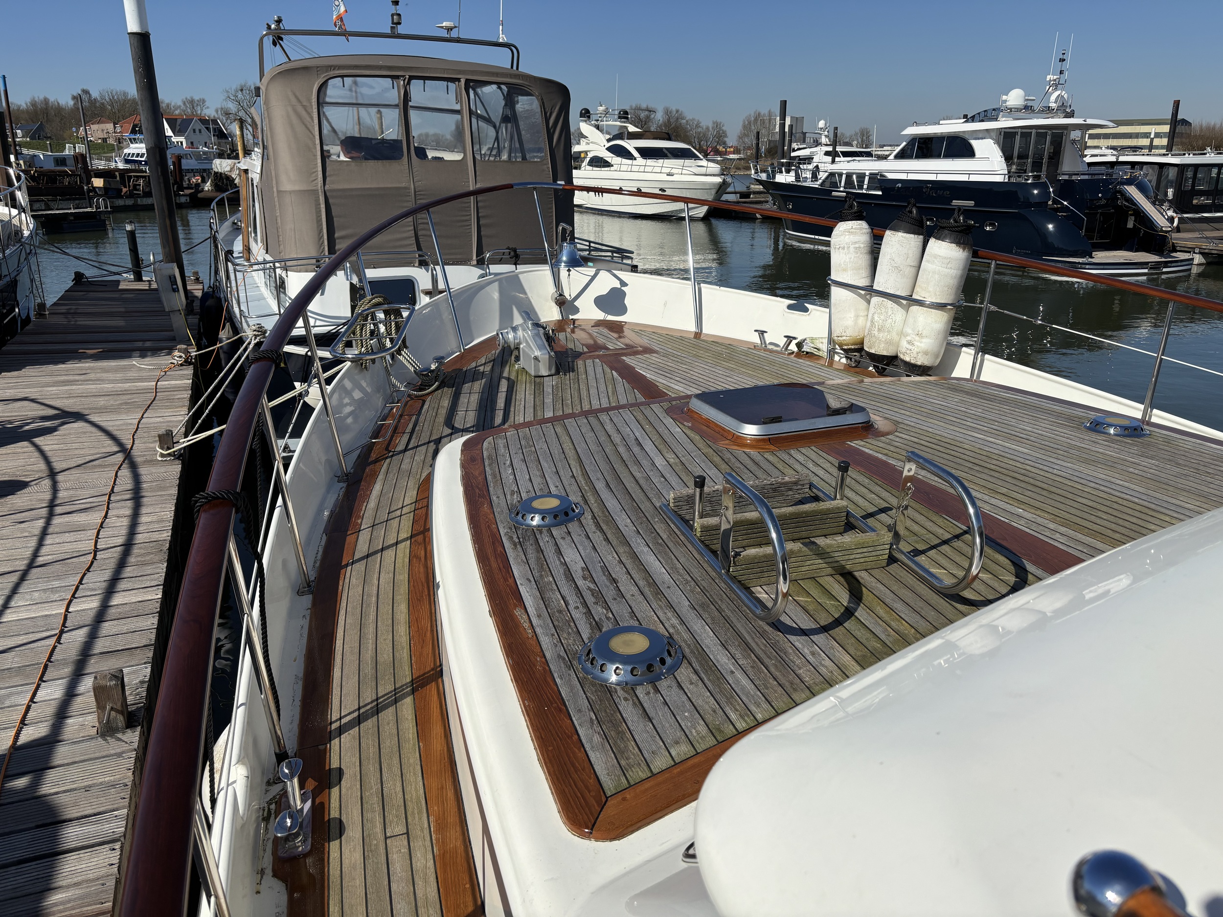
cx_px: 612
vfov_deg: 53.1
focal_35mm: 26
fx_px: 919
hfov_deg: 67.3
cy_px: 458
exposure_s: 1/6711
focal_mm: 5.96
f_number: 1.6
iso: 50
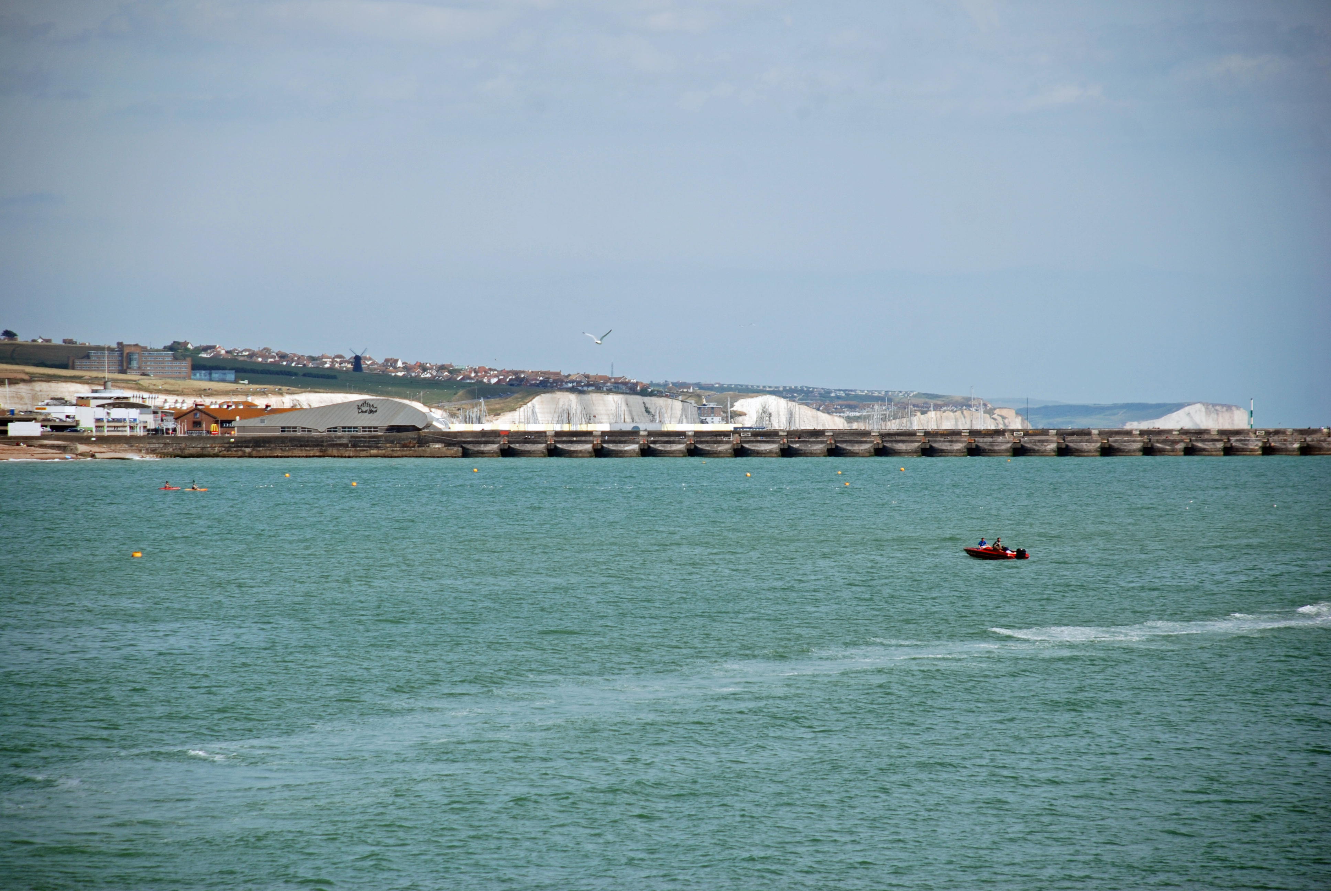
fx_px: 7496
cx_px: 666
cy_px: 446
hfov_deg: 10.1
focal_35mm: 202
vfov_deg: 6.8
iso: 100
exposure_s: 1/500
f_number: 5.6
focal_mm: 135
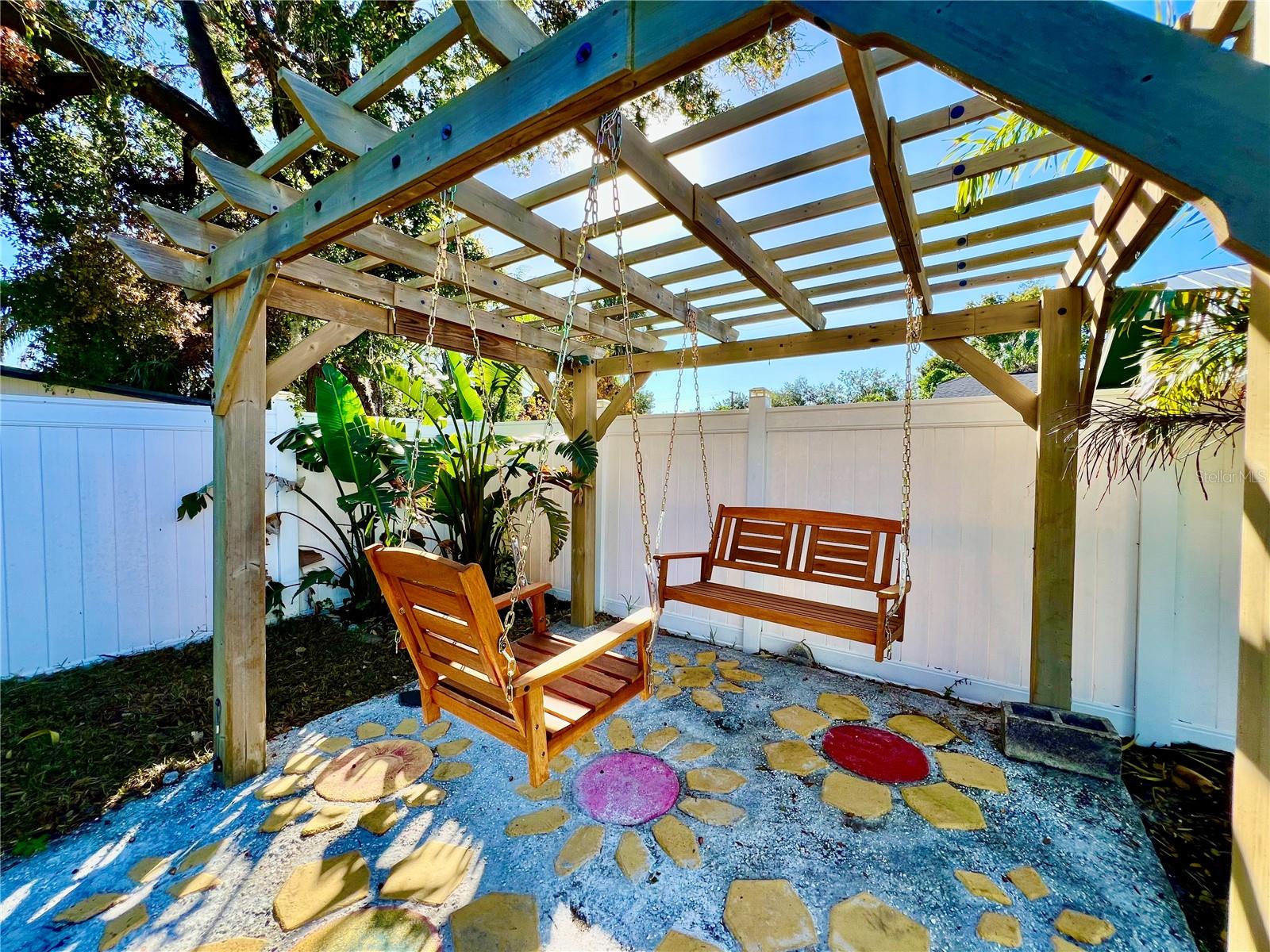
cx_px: 635
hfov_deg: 106.2
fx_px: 477
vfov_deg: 89.9
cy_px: 476
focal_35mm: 13
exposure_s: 1/421
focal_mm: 1.57
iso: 32
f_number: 1.8
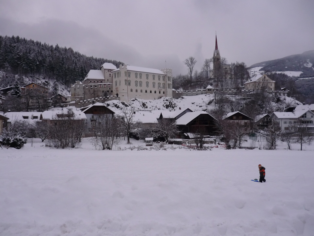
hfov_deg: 55.4
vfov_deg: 42.9
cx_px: 157
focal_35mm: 33
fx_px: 299
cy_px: 118
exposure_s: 1/30
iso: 160
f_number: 2.8
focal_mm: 5.5
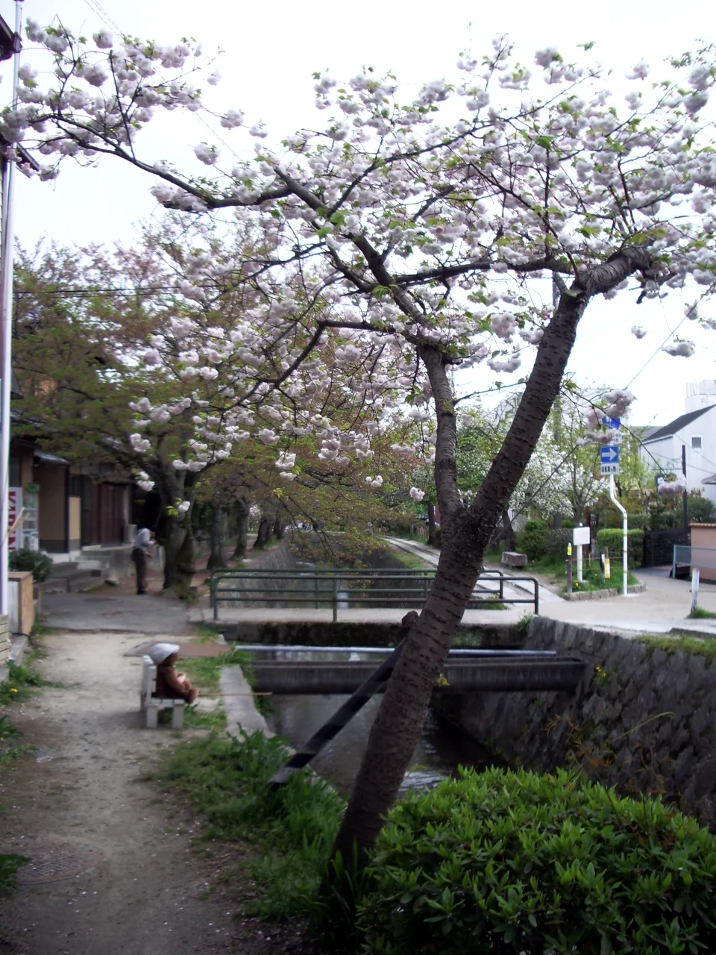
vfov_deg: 52.6
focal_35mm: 35
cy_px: 478
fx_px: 965
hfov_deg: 40.7
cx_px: 358
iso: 50
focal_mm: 5.8
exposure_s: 1/100
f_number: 2.6
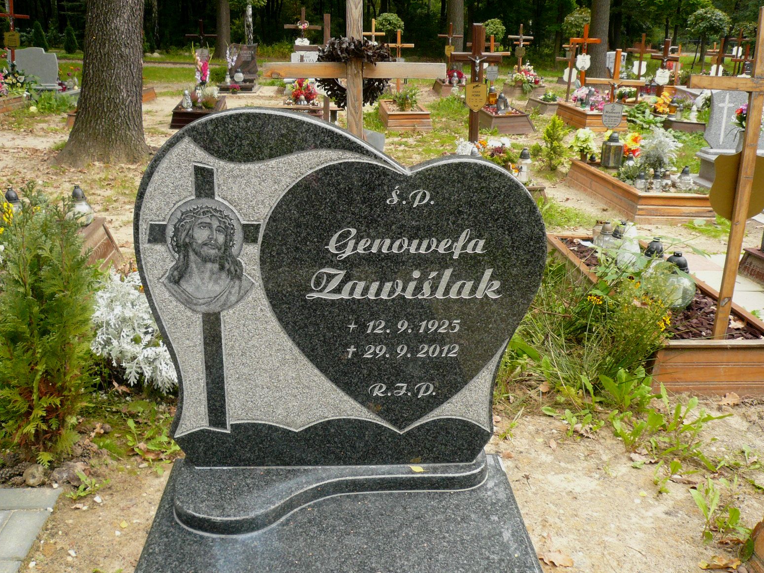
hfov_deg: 55.4
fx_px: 728
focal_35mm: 33
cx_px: 386
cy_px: 293
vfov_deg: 42.9
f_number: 2.8
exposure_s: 1/80
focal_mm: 4.6
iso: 100
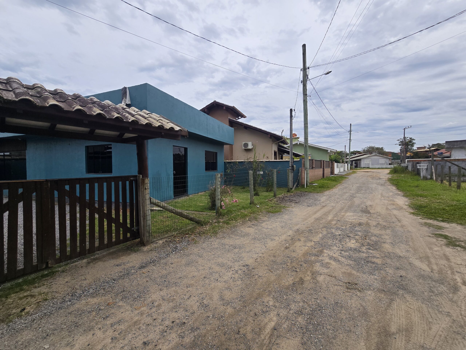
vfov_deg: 89.9
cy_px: 175
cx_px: 233
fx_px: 175
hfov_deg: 106.2
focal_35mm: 13
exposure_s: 1/2593
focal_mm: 2.2
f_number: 2.2
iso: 50
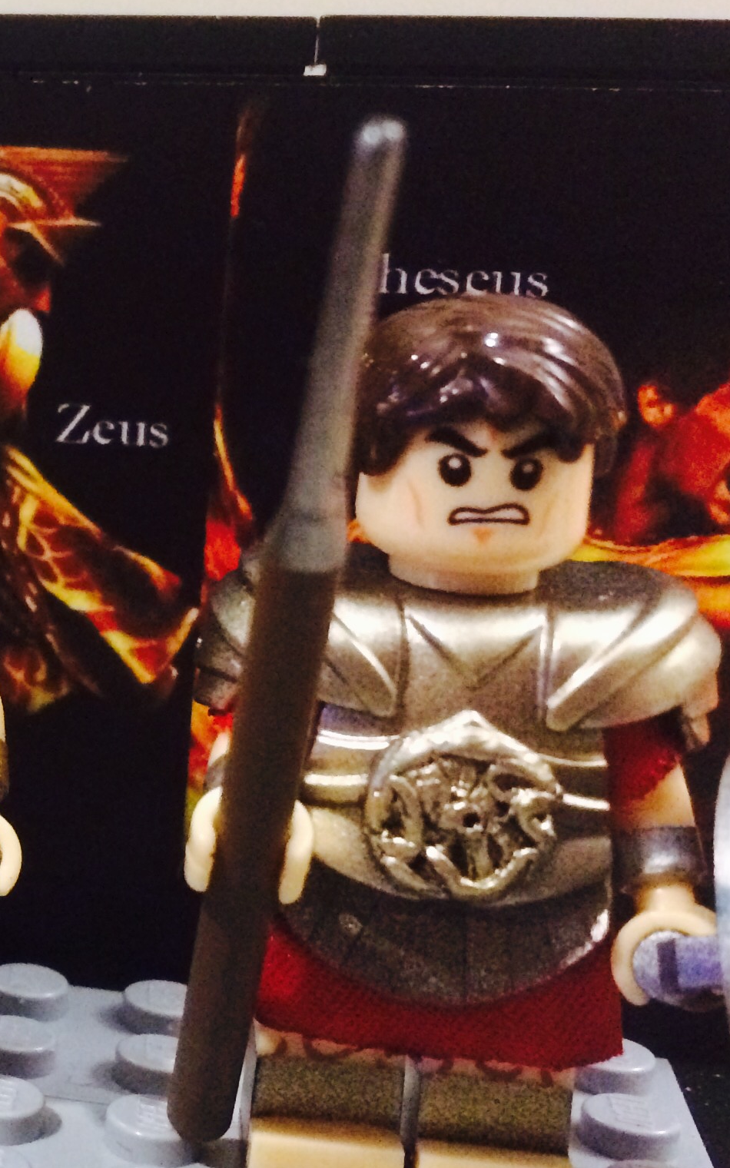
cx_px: -363
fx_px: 2101
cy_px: 599
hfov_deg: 17.7
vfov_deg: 31.1
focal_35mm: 66
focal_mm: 4.15
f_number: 2.2
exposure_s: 1/17
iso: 400
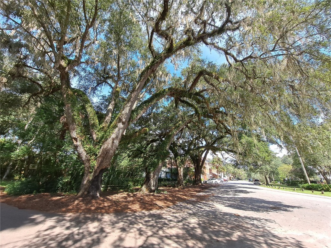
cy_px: 124
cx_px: 166
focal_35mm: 13
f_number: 2.2
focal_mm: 1.74
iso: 40
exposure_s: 1/631
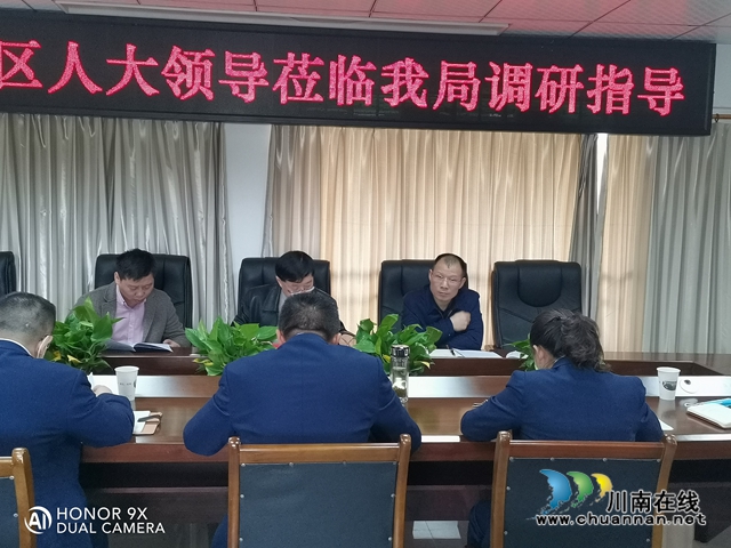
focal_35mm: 38
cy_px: 274
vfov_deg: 37.7
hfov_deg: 49.0
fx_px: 802
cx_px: 366
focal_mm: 5.5
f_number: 1.8
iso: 320
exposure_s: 1/50
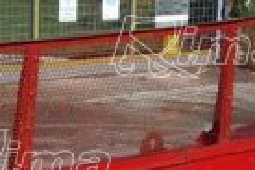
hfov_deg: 9.2
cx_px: 22
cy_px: 333
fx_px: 1572
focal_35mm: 222
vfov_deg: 6.0
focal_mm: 14.75
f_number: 5.6
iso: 125
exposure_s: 1/800
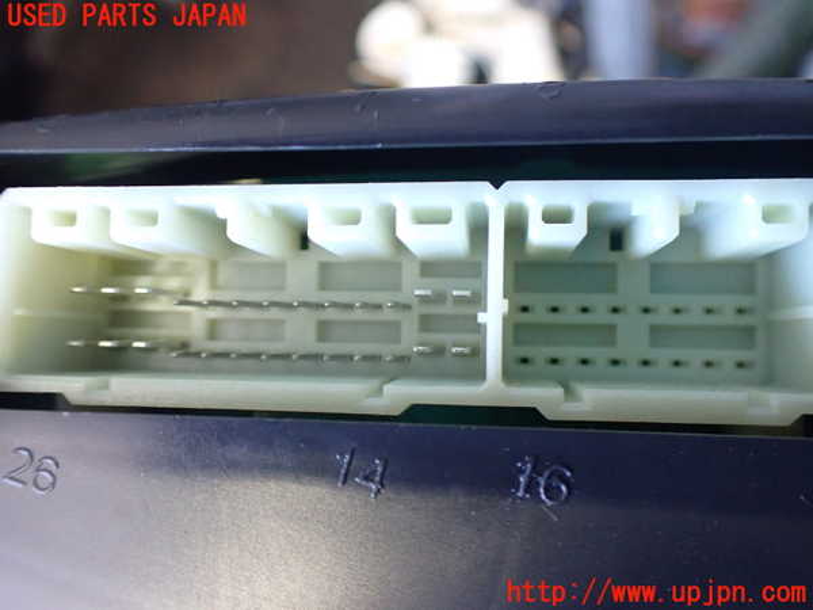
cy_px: 305
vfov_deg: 46.8
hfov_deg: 60.0
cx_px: 406
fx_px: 705
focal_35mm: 30
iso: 800
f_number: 2.3
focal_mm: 5.4
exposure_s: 1/80
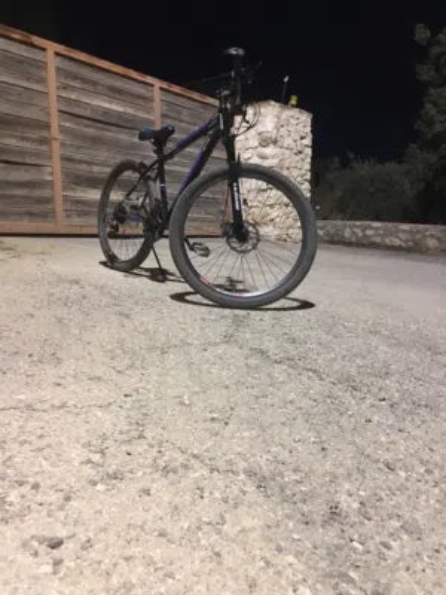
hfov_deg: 48.2
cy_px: 298
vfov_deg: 61.7
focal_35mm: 29
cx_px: 223
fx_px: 498
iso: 160
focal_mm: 4.15
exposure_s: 1/4
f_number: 2.2
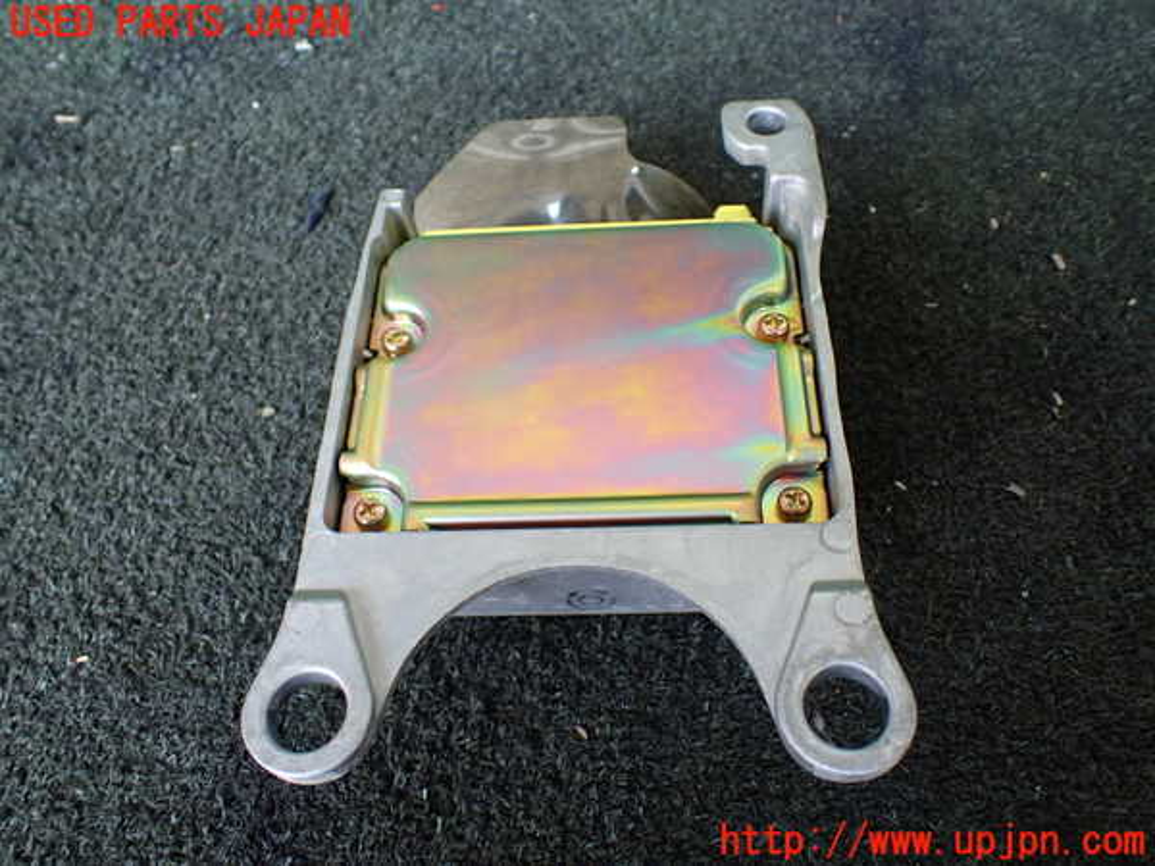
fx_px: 1001
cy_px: 433
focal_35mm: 30
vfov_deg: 46.8
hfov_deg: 60.0
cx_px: 578
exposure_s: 1/125
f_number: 2.3
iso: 320
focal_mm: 5.4
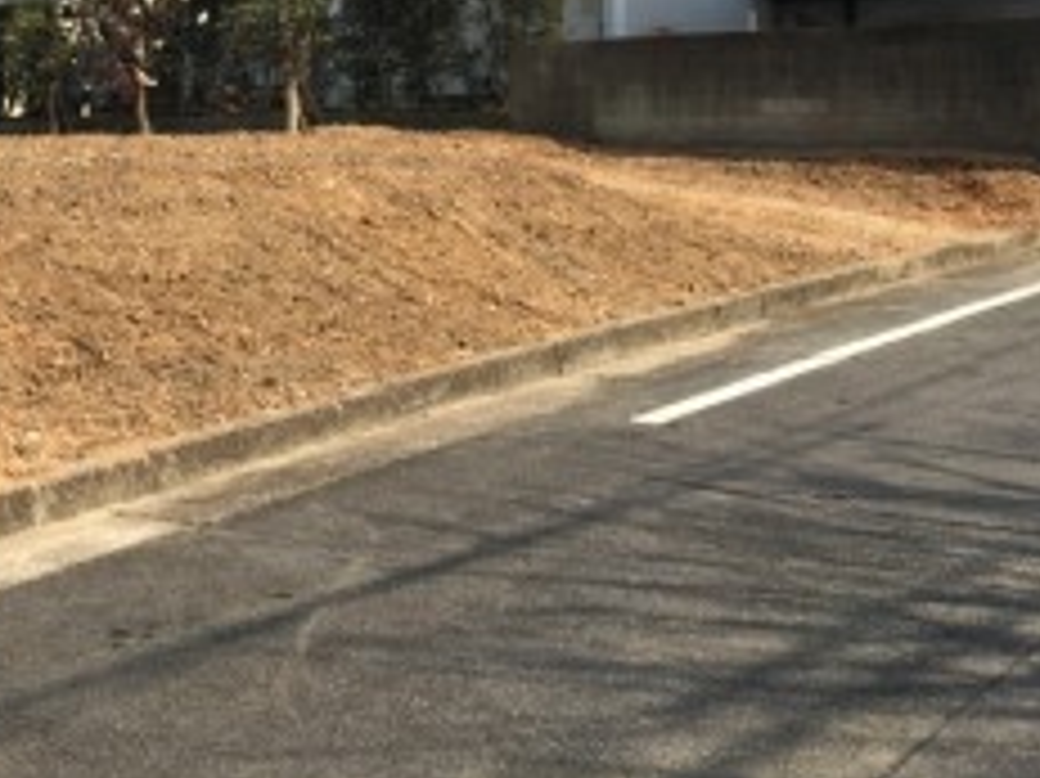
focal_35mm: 54
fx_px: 1622
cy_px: 56
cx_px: 108
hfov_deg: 33.7
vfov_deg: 26.0
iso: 25
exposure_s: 1/1570
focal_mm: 4.15
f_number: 2.2
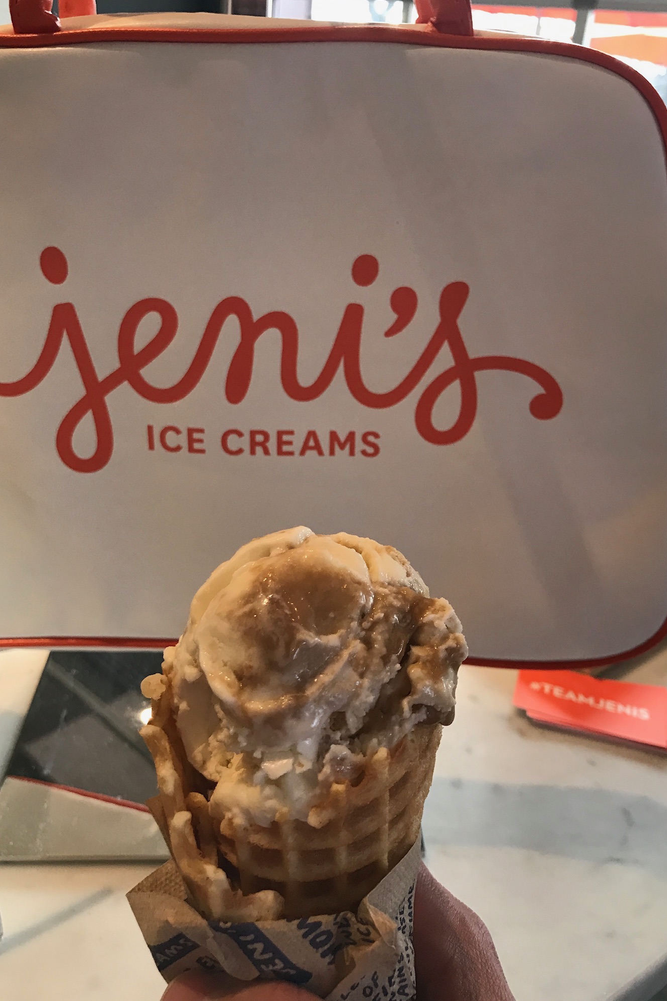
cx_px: 346
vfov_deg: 61.9
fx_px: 834
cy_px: 487
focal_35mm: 30
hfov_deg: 43.6
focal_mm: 3.99
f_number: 1.8
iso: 40
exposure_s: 1/24
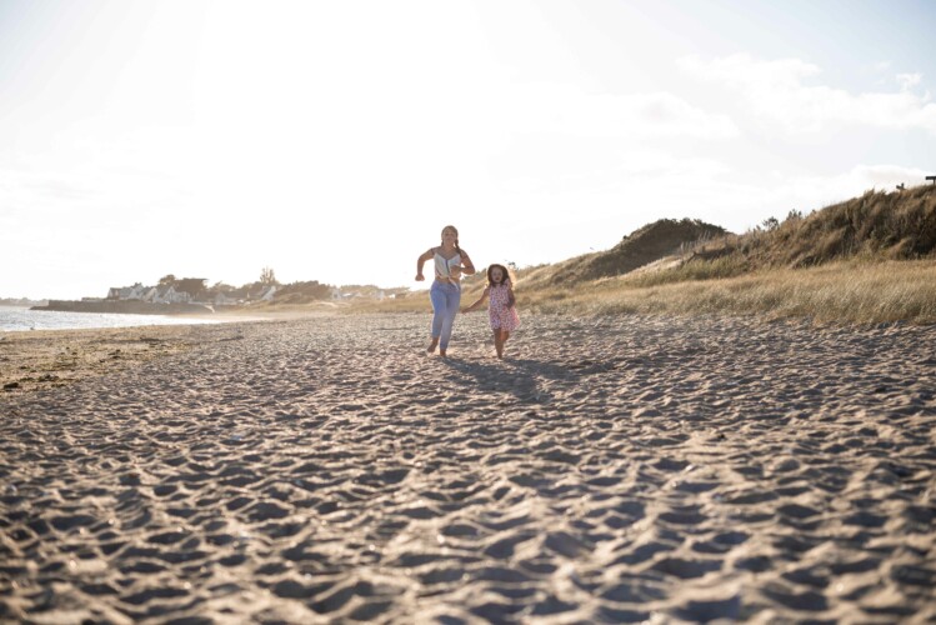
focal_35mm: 50
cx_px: 468
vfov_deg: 27.0
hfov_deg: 39.6
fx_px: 1300
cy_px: 312
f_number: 2.8
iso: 100
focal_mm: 50
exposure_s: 1/1600
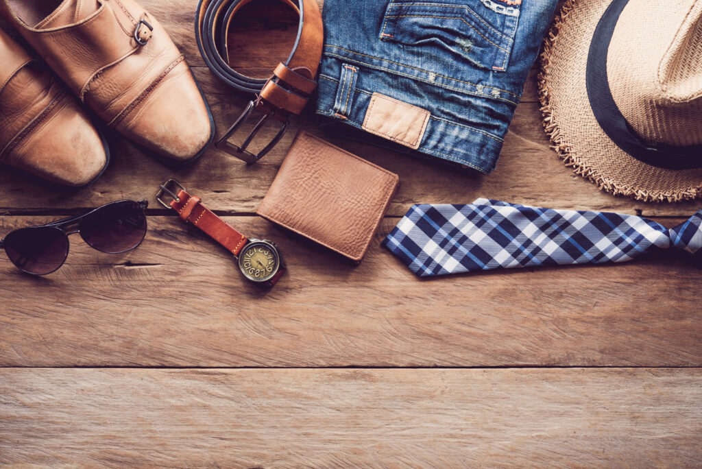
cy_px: 234
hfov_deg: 33.4
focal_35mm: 60
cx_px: 351
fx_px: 1171
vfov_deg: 22.7
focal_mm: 60
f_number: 8
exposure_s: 1/6
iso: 100
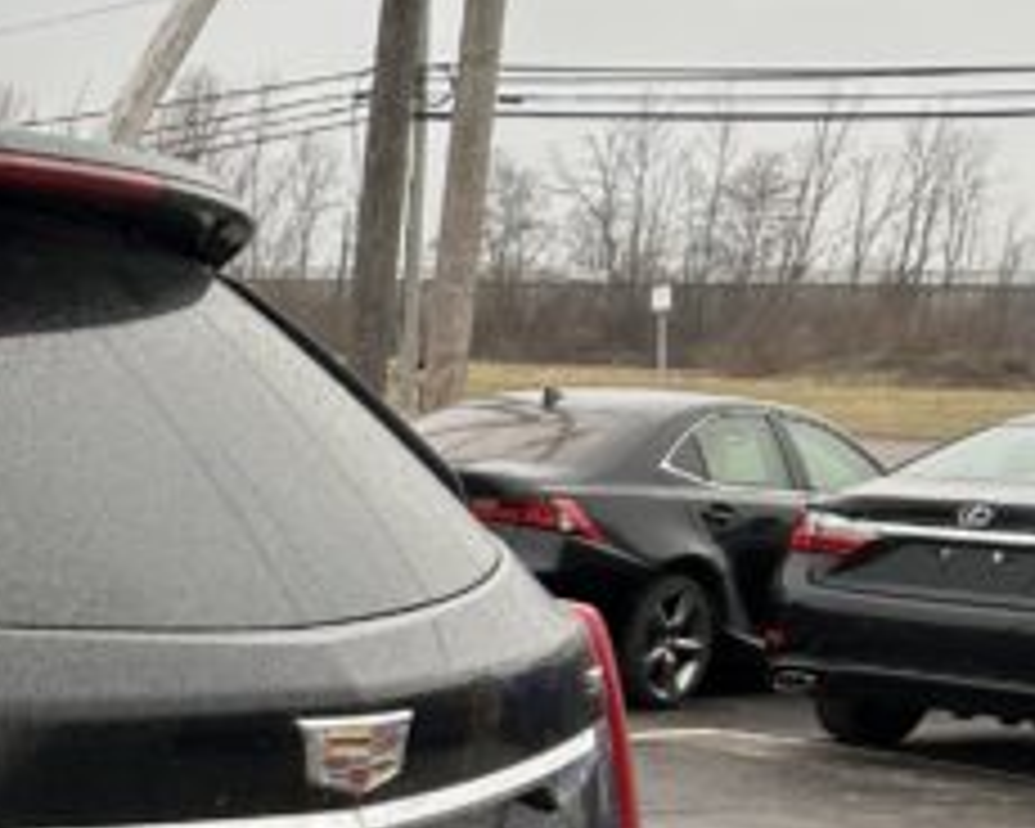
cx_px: -828
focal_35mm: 113
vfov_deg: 13.4
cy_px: 837
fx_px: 3461
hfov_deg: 14.8
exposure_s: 1/1159
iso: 50
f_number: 1.5
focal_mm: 5.7
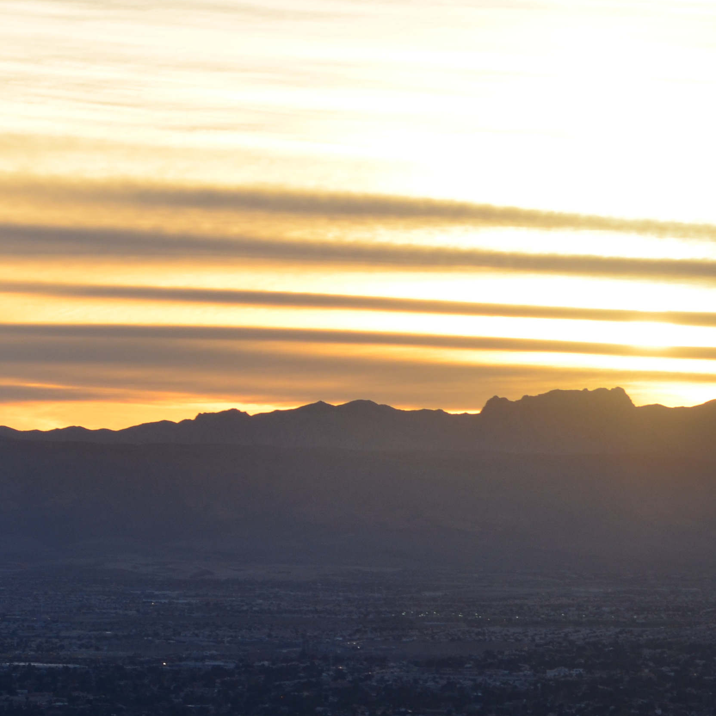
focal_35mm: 207
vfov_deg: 8.4
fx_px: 4850
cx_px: 637
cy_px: 473
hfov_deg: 8.4
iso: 160
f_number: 8
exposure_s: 1/250
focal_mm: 55
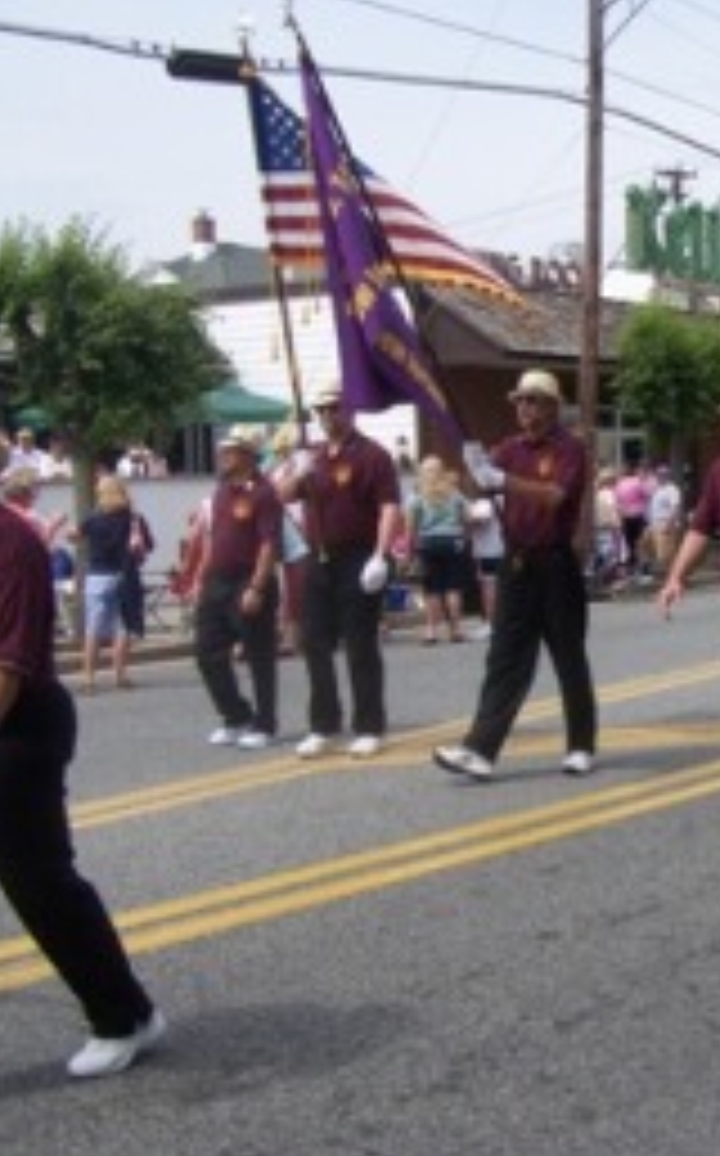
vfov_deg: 36.9
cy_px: 582
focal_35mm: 55
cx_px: 738
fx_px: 1732
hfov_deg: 22.5
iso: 80
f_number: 4
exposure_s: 1/800
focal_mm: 6.3
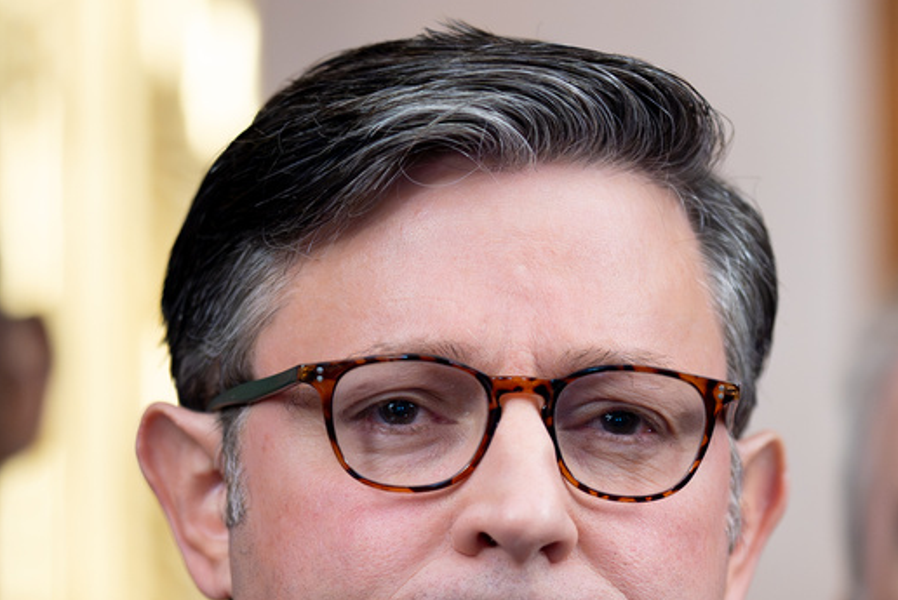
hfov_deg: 5.1
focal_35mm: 401
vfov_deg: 3.4
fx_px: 10011
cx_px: 484
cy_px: 543
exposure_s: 1/400
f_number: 1.8
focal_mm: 135
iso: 2500
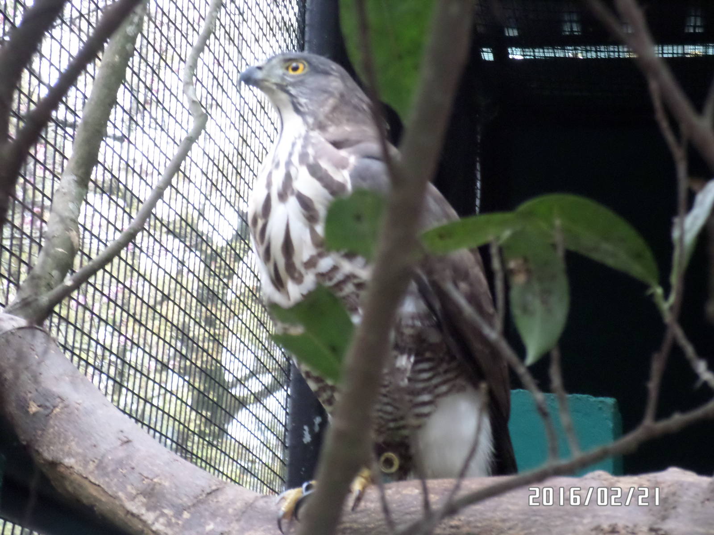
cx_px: 357
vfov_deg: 13.5
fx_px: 2269
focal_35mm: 110
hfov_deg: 17.9
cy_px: 268
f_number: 5.7
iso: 640
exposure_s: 1/45
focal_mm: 19.8
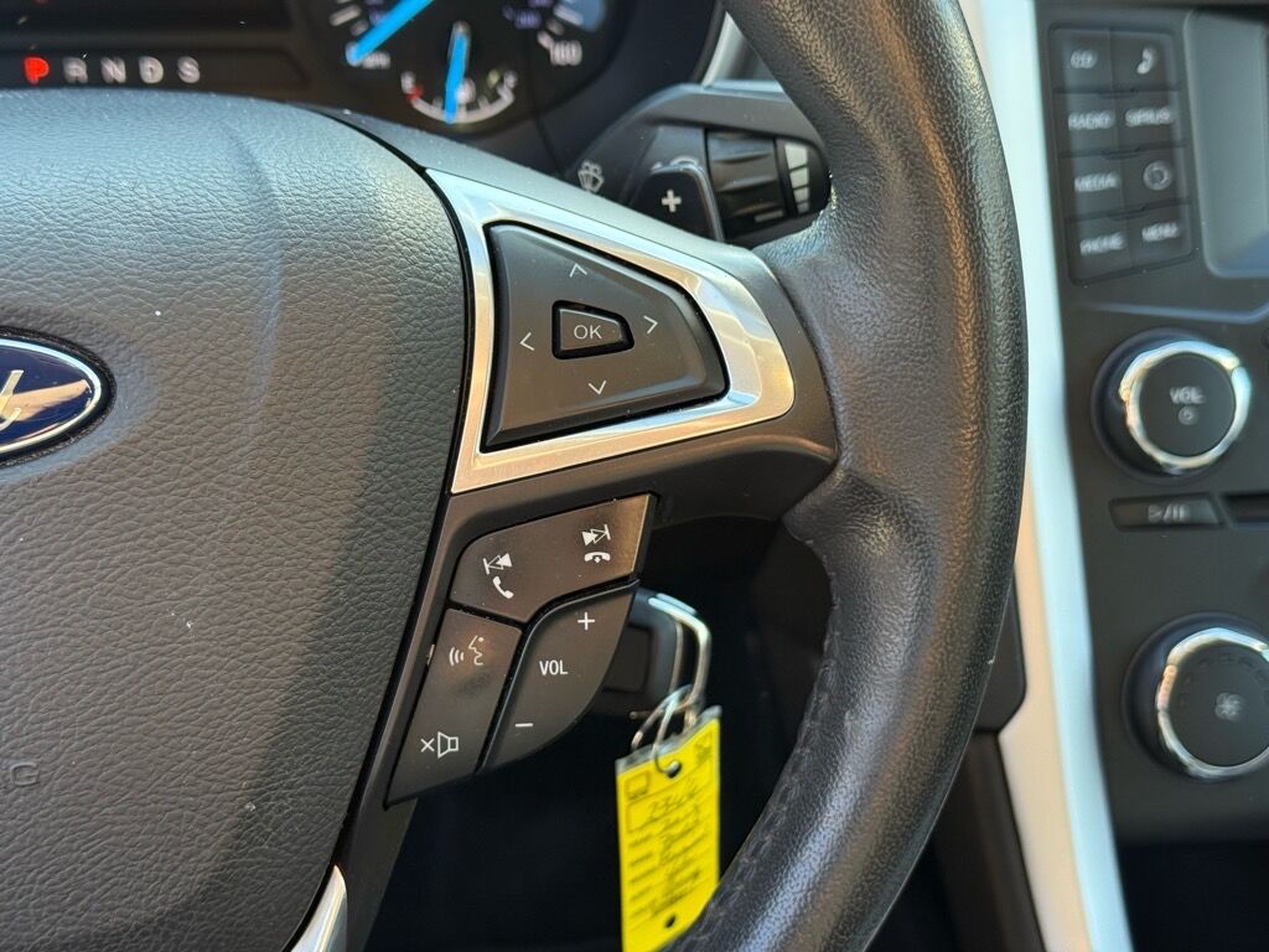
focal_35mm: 48
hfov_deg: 39.7
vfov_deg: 30.3
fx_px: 1760
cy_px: 476
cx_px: 634
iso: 125
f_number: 1.78
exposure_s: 1/140
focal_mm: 6.76
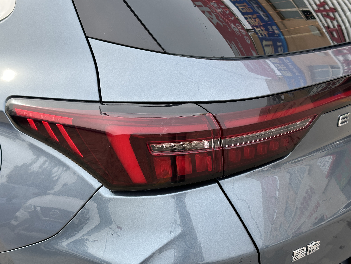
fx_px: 487
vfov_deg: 30.3
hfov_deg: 39.7
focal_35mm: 48
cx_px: 176
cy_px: 132
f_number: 1.78
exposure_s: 1/944
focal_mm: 6.86
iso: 64
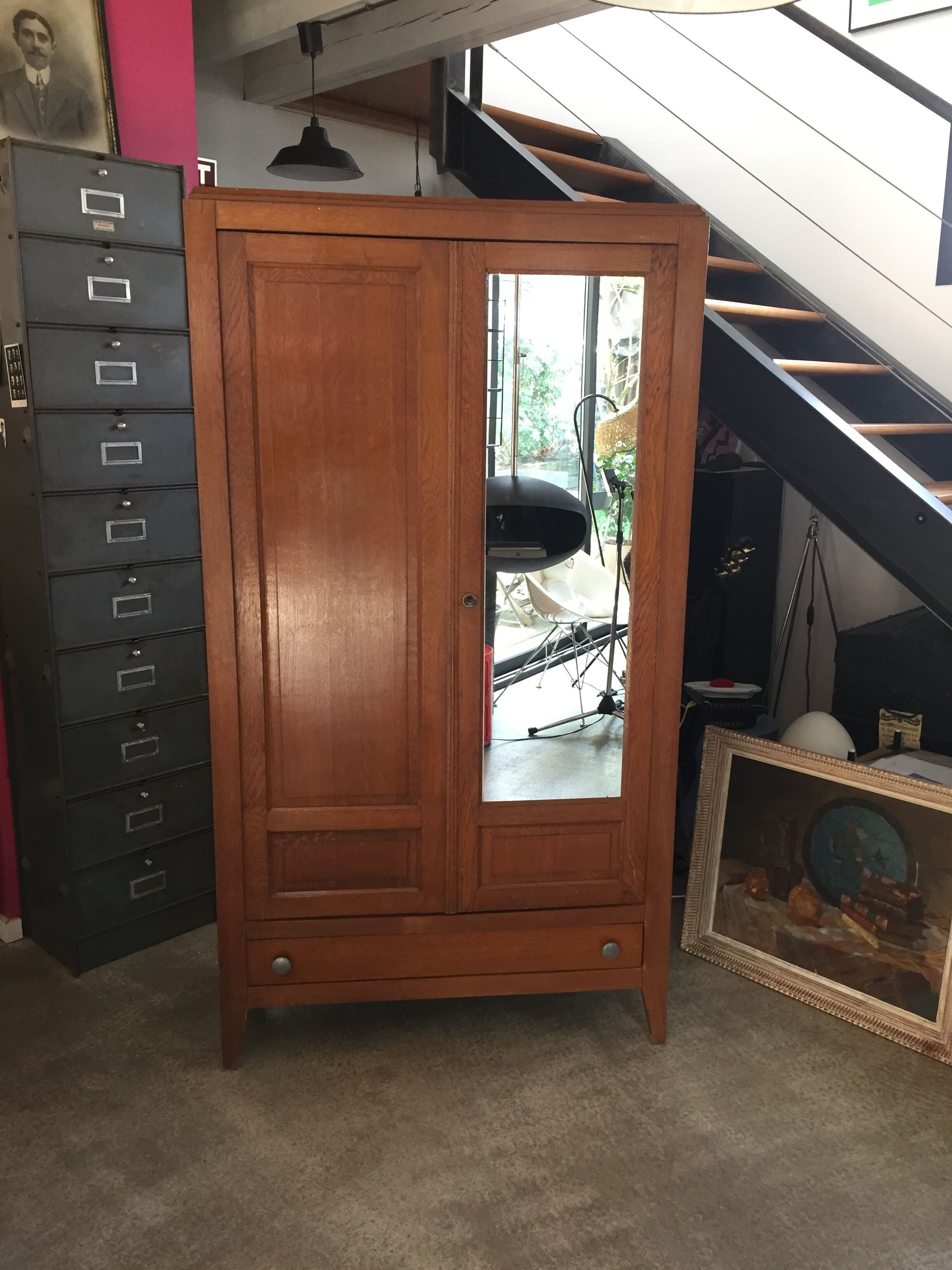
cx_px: 476
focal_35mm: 29
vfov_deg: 61.7
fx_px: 1063
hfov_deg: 48.2
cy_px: 635
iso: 160
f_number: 2.2
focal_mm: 4.15
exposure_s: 1/33
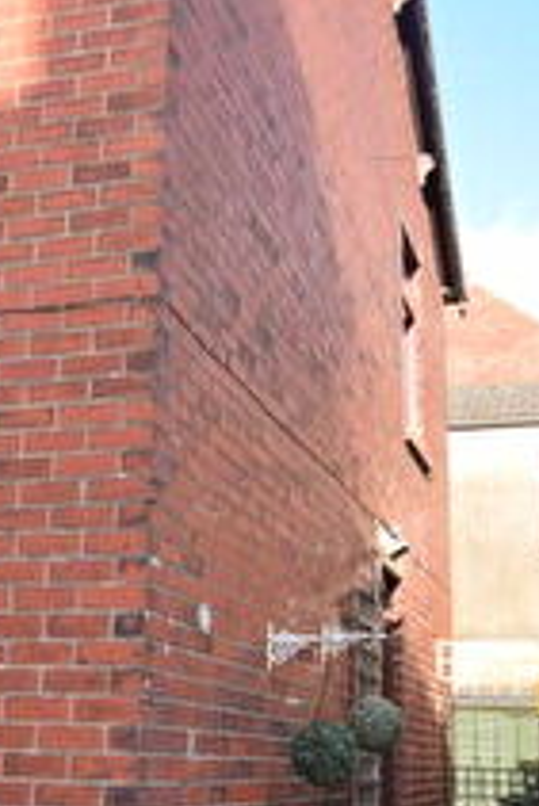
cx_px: 180
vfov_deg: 36.4
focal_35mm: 55
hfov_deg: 24.7
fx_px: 1225
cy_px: 456
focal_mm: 11
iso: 100
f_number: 5.6
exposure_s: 1/160
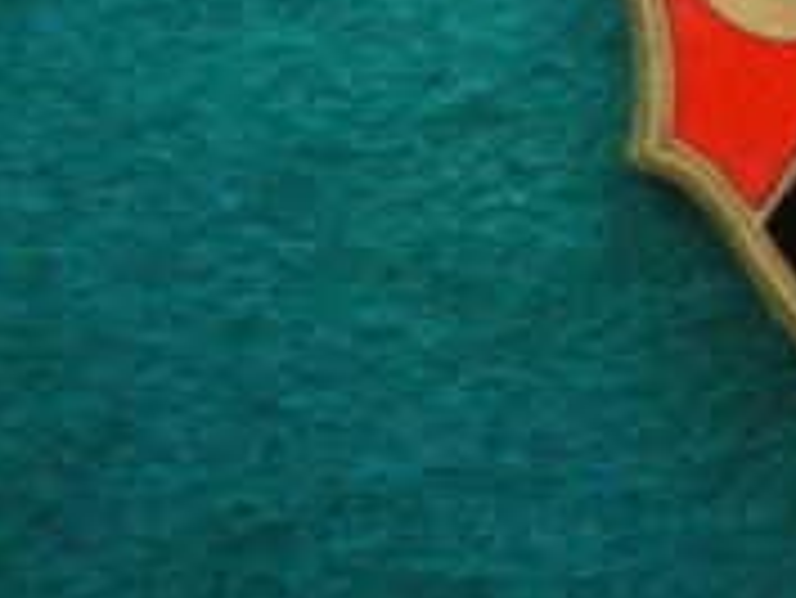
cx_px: 854
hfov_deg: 18.4
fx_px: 2370
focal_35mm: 103
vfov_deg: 13.9
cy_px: -166
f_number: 3.1
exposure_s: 1/20
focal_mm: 6.3
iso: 400
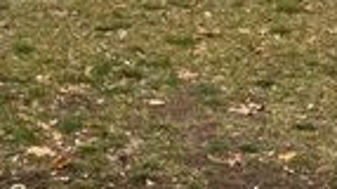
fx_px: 1089
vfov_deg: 9.4
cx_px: -35
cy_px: -148
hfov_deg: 17.0
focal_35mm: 122
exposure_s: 1/1271
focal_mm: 6.76
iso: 80
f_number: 1.78
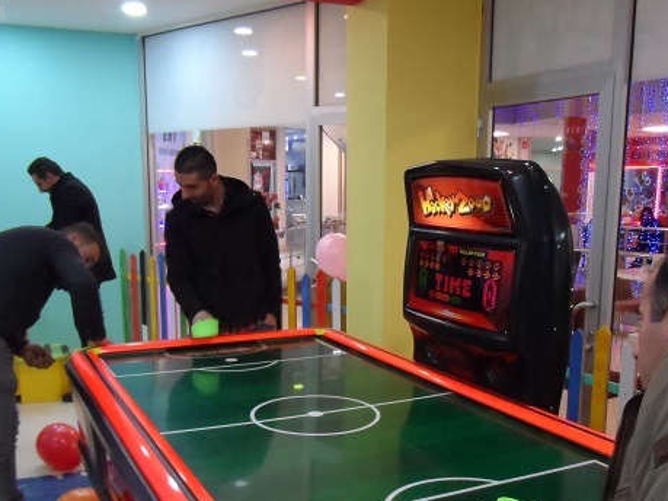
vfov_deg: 40.3
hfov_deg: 52.6
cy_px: 328
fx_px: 675
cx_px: 357
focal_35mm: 35
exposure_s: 1/30
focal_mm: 4
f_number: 3.2
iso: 640
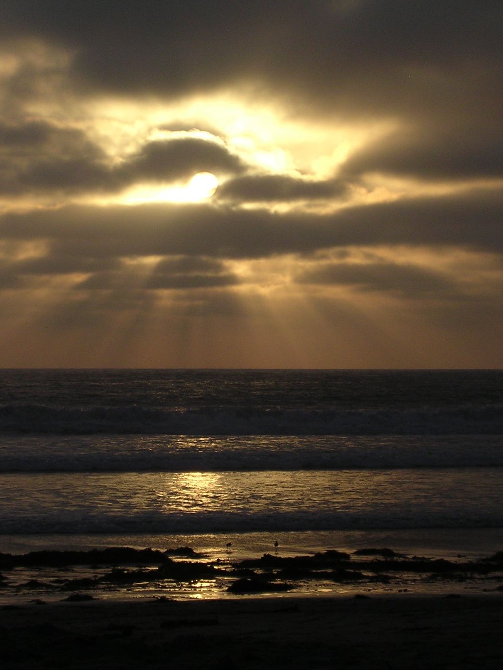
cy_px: 336
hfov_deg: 9.6
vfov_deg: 12.8
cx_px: 198
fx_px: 2983
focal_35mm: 154
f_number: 4.9
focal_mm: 17.4
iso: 100
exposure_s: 1/1002
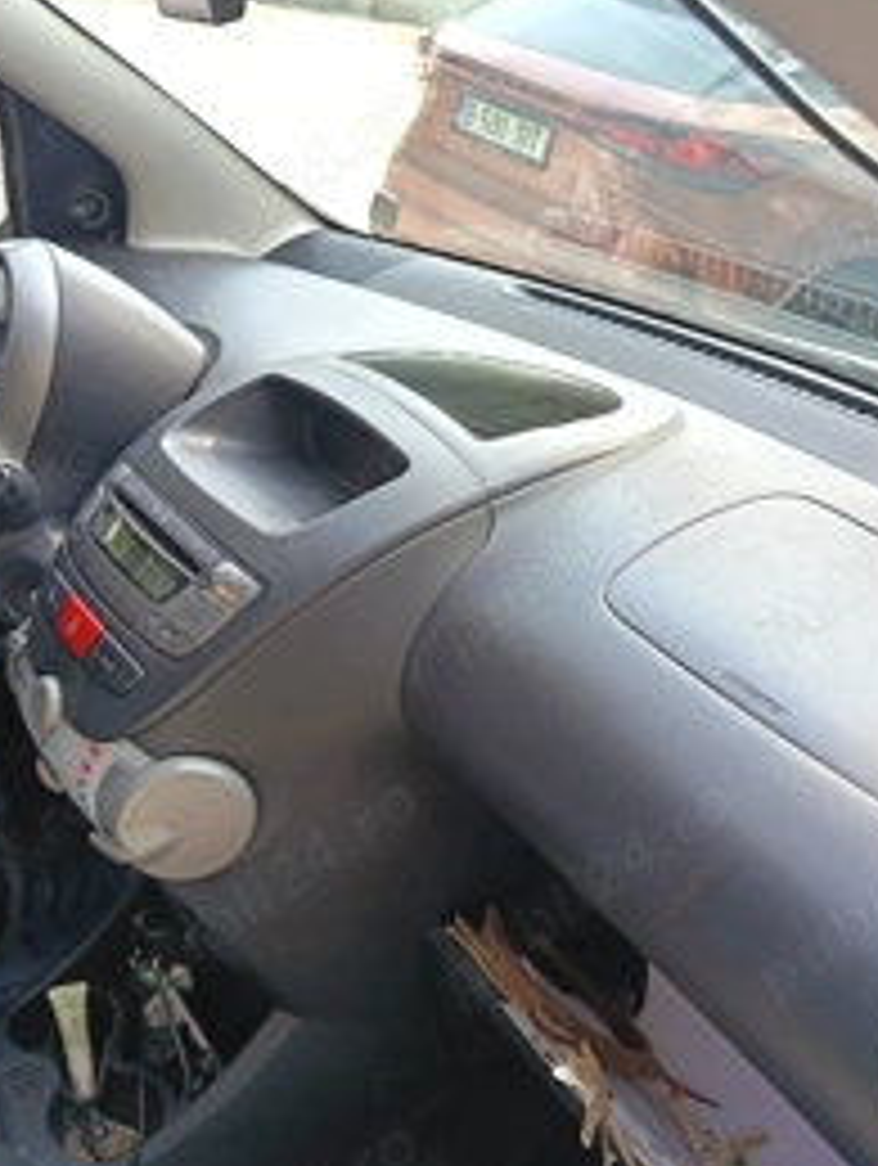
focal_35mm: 37
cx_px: 428
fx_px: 1248
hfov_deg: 38.8
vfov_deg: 50.0
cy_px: 621
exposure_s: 1/100
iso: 319
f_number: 1.75
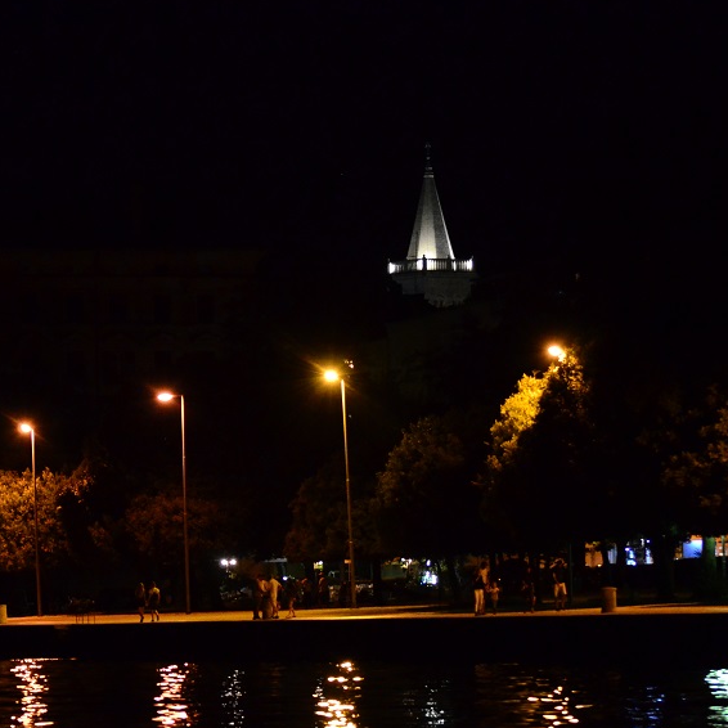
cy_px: 419
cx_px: 325
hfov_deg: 8.0
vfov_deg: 8.0
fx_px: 5235
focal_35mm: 220
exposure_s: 1/30
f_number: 4.5
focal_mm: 98
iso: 3200
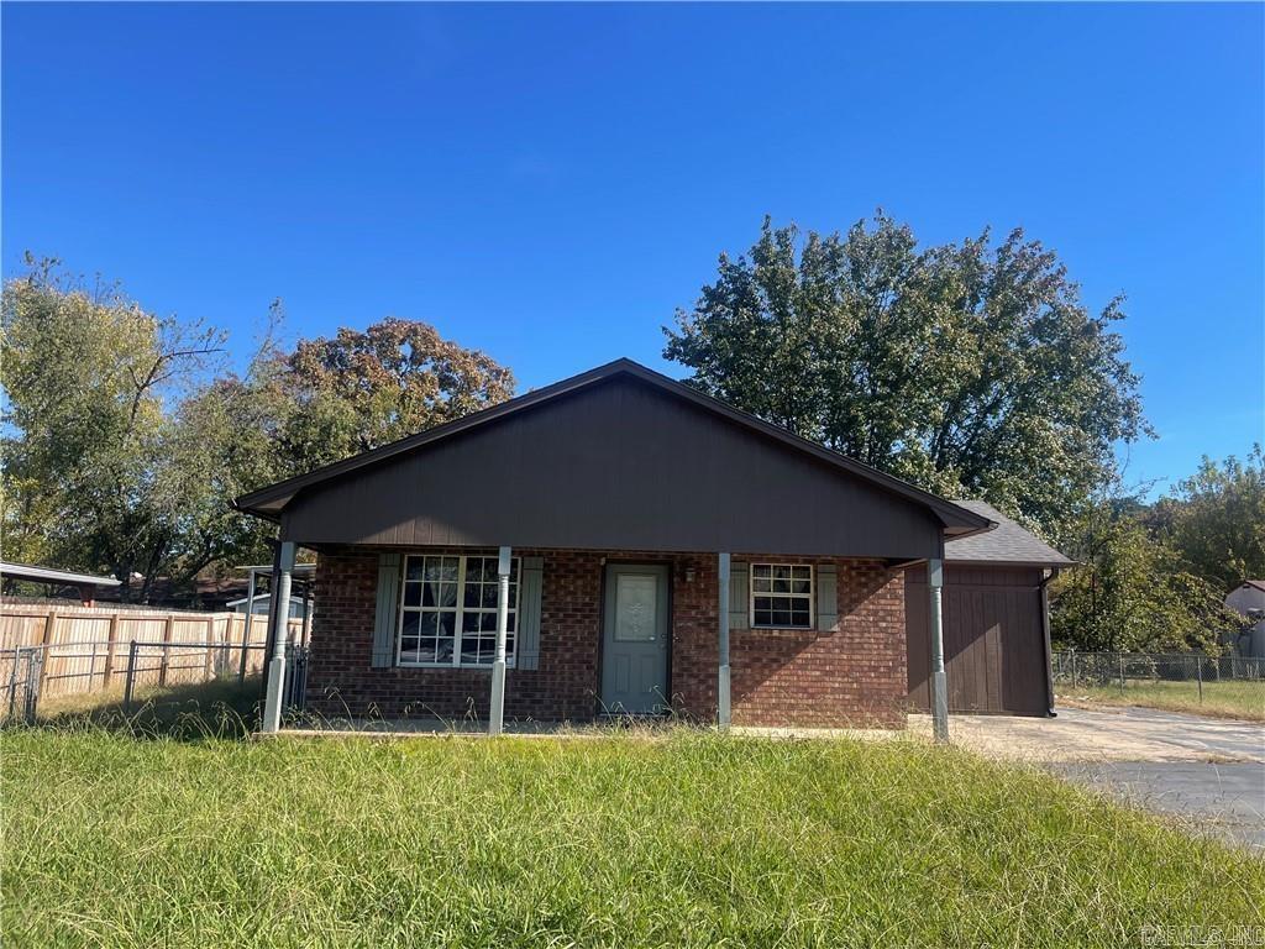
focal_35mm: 25
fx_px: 914
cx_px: 632
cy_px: 474
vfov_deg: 54.9
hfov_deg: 69.4
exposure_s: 1/1689
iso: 32
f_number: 1.6
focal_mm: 5.1
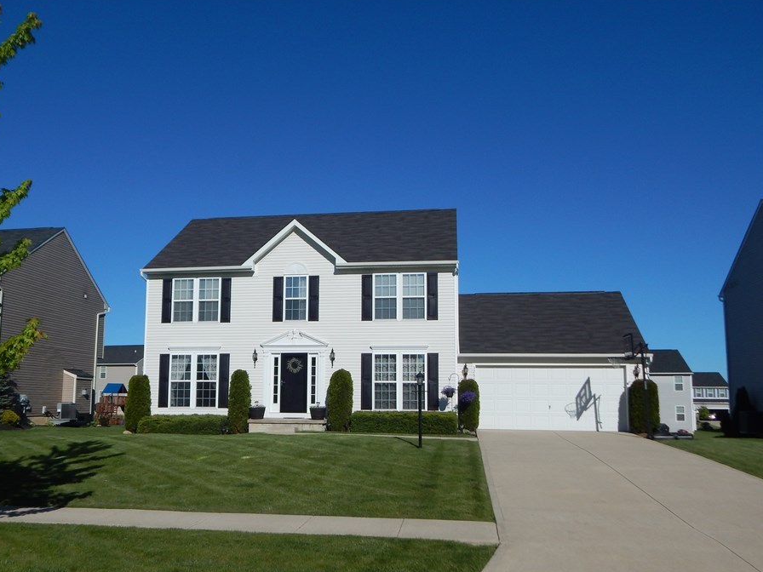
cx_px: 334
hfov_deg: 56.6
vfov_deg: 44.1
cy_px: 315
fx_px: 705
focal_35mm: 32
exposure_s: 1/1000
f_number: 6.3
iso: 125
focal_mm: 5.1
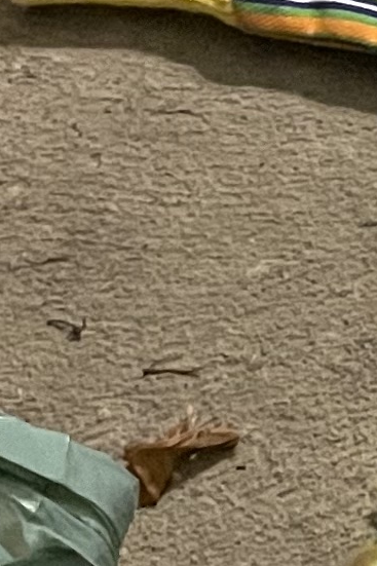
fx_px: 3112
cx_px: 1139
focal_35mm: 198
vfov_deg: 10.3
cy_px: 545
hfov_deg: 6.3
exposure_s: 1/30
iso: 800
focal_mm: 4.2
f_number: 1.6
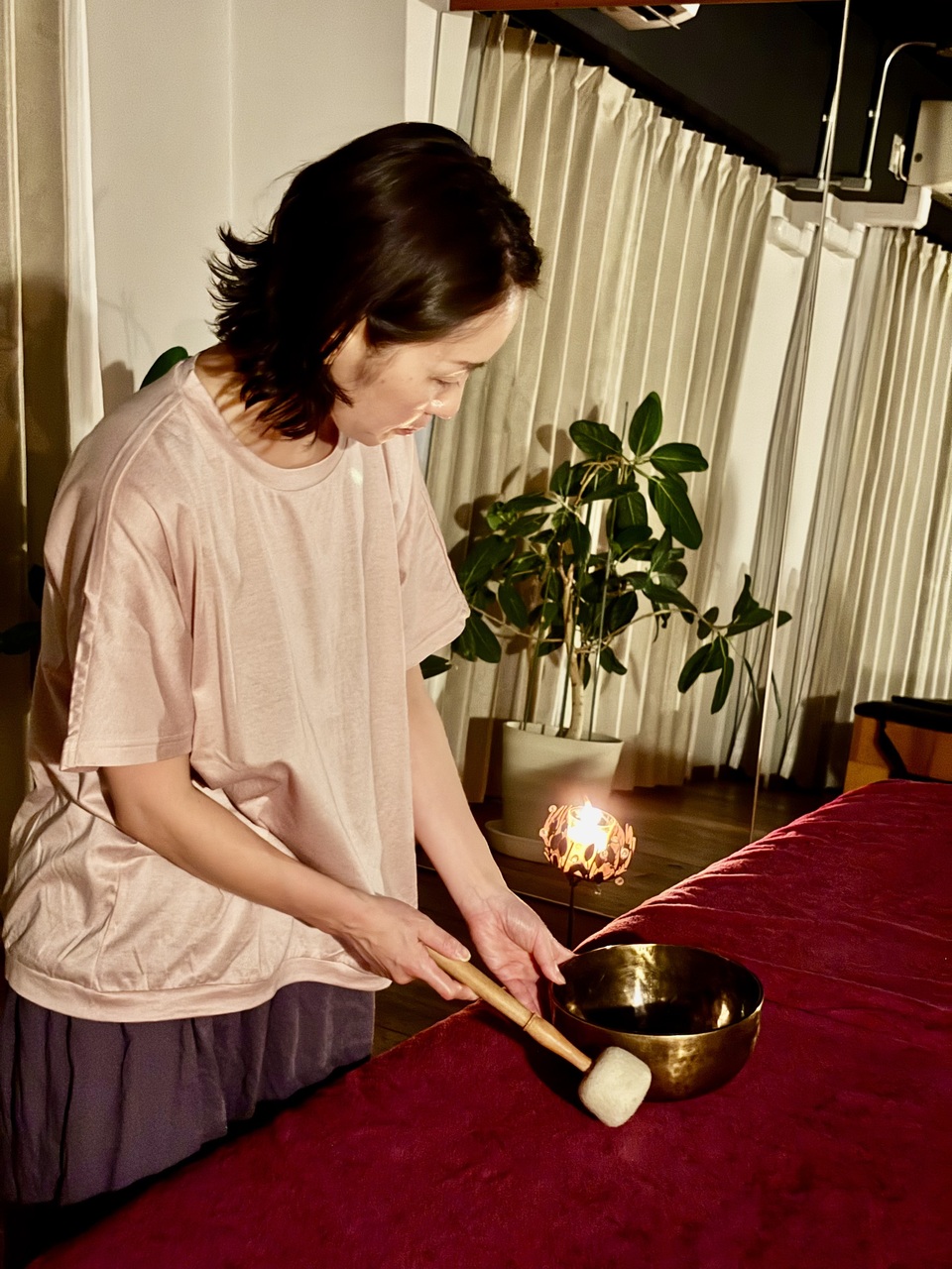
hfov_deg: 28.0
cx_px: 476
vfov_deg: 36.8
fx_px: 1907
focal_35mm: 52
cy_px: 634
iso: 640
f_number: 1.6
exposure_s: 1/5
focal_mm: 5.96
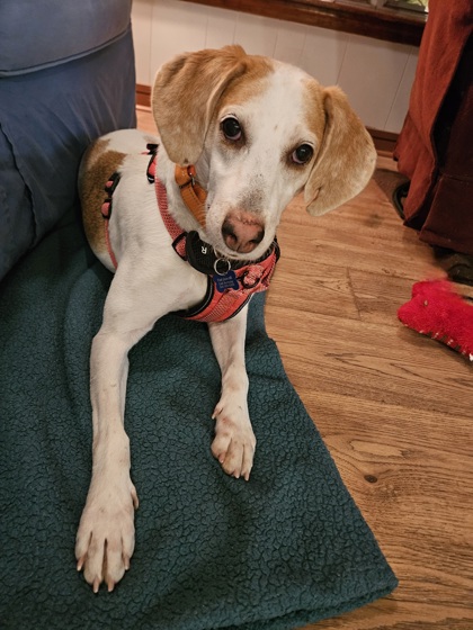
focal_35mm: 23
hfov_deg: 58.9
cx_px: 236
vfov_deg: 73.9
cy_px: 315
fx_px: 419
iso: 800
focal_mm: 5.4
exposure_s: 1/24
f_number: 1.8
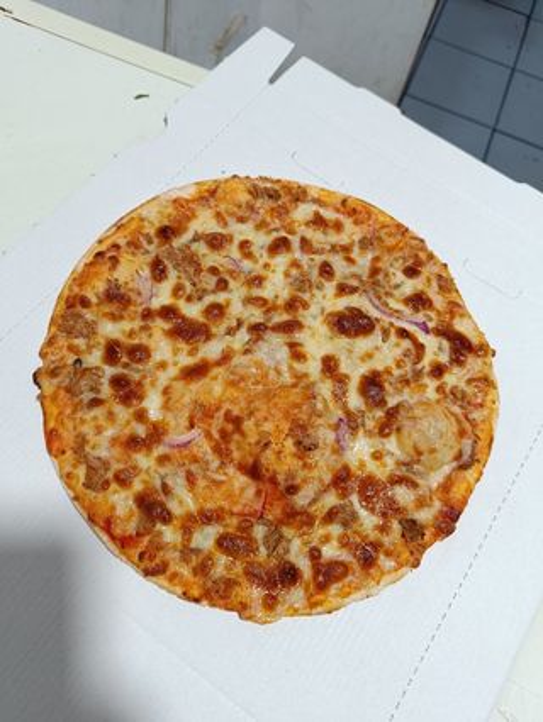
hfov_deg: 56.9
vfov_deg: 71.6
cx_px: 272
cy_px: 361
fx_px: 501
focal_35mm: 24
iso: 354
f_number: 1.88
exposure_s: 1/50.1
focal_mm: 5.59
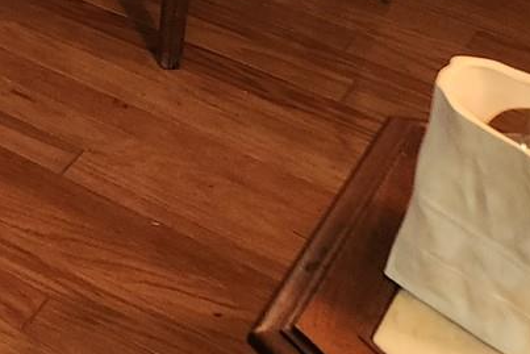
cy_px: -362
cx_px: -464
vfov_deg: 12.6
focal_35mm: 95
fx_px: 1399
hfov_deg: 17.0
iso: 100
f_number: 1.8
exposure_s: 1/24
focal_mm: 5.4
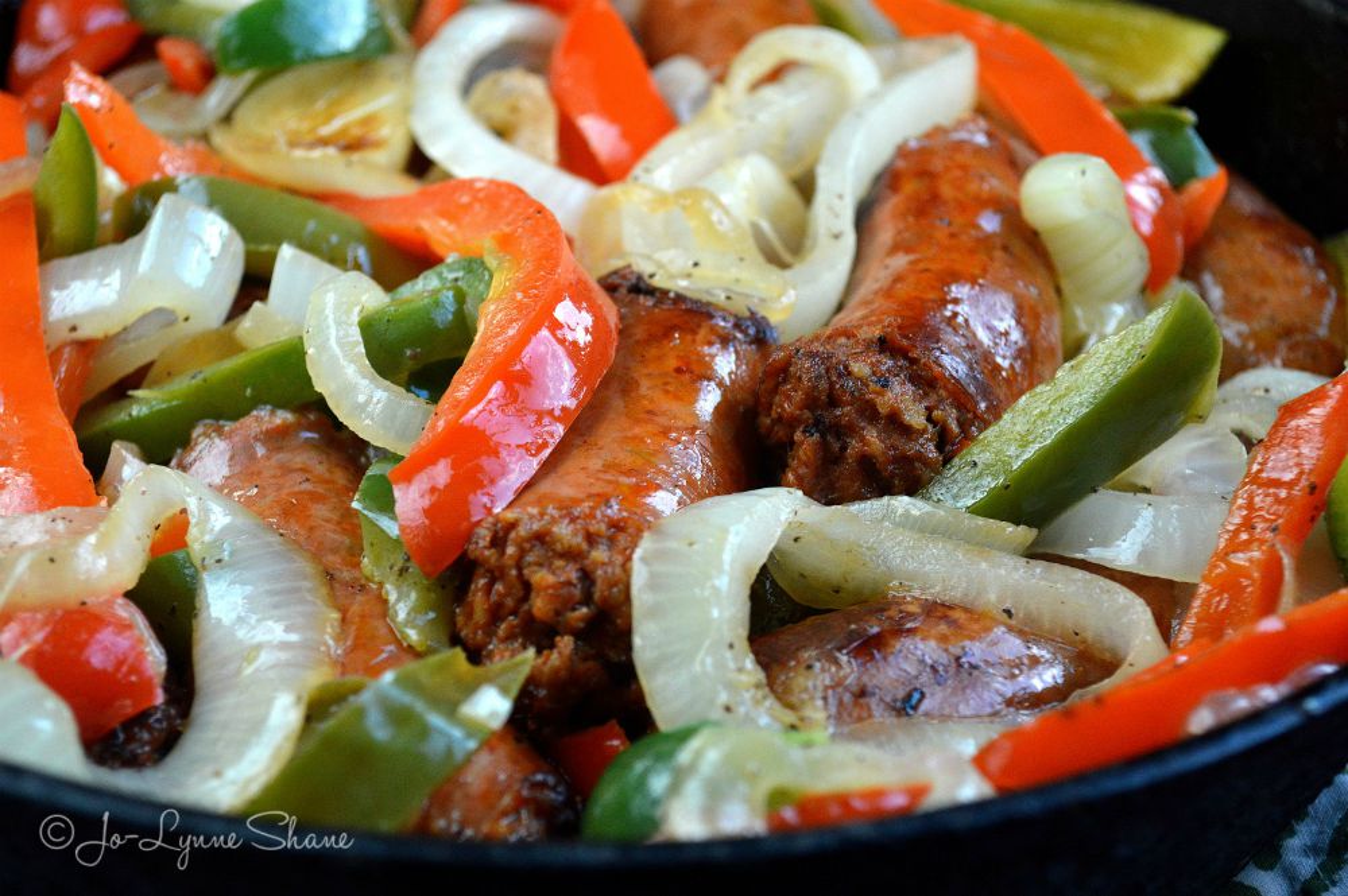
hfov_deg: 33.4
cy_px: 448
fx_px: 2245
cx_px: 674
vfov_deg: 22.6
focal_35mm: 60
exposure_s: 1/125
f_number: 5.3
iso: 800
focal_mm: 40
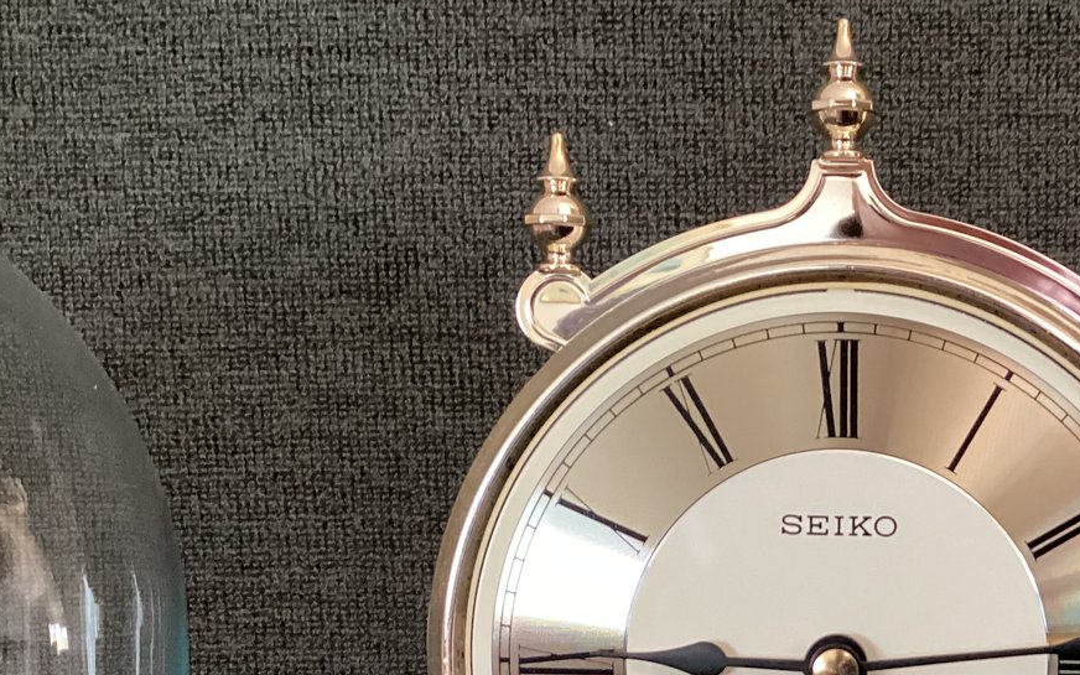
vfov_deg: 22.1
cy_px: 645
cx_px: 853
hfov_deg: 34.7
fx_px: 1678
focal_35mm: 57
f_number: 2.4
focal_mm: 3.3
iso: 250
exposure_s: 1/33
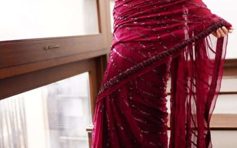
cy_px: 46
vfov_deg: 22.2
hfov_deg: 35.1
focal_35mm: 58
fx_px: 375
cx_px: 114
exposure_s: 1/125
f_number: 1.4
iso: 125
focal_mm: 35
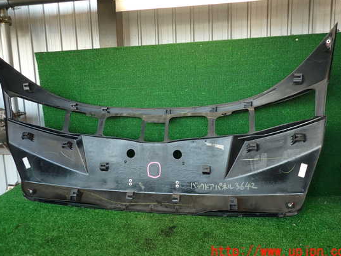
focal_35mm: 28
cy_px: 117
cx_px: 164
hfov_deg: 63.4
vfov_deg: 49.7
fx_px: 276
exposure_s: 1/60
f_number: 2
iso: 100
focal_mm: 4.5
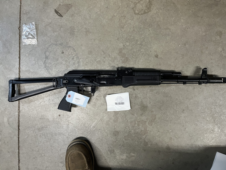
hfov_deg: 67.3
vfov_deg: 53.1
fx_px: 170
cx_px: 113
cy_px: 85
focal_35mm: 26
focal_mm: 5.1
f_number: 1.6
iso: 400
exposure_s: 1/60
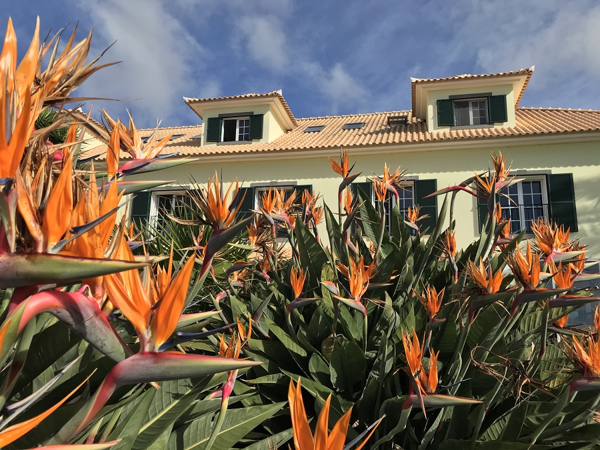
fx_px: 485
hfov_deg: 63.4
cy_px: 225
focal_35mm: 28
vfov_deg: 49.7
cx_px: 300
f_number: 1.8
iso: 20
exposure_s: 1/2283
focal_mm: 3.99
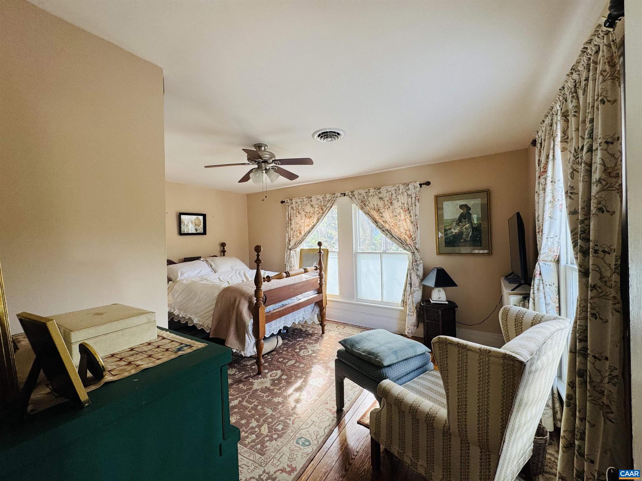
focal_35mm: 14
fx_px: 260
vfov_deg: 85.7
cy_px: 240
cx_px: 321
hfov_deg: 102.1
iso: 160
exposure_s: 1/120
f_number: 2.2
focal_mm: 2.22
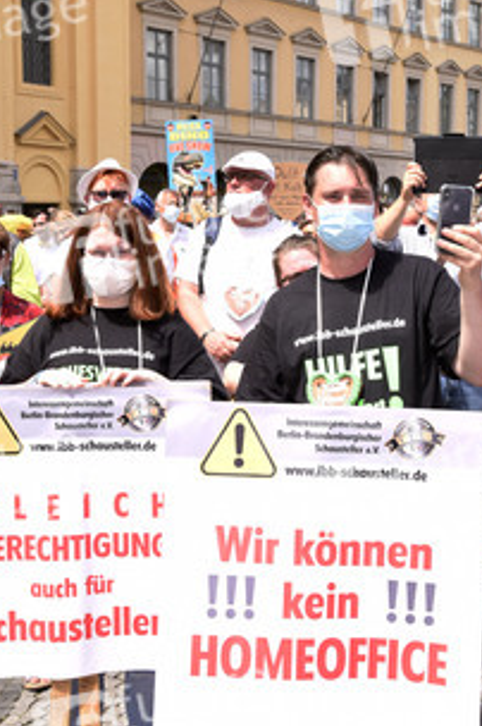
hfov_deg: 26.9
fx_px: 1006
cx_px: 224
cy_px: 368
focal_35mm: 50
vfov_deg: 39.6
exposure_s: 1/160
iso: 640
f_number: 11
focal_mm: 38
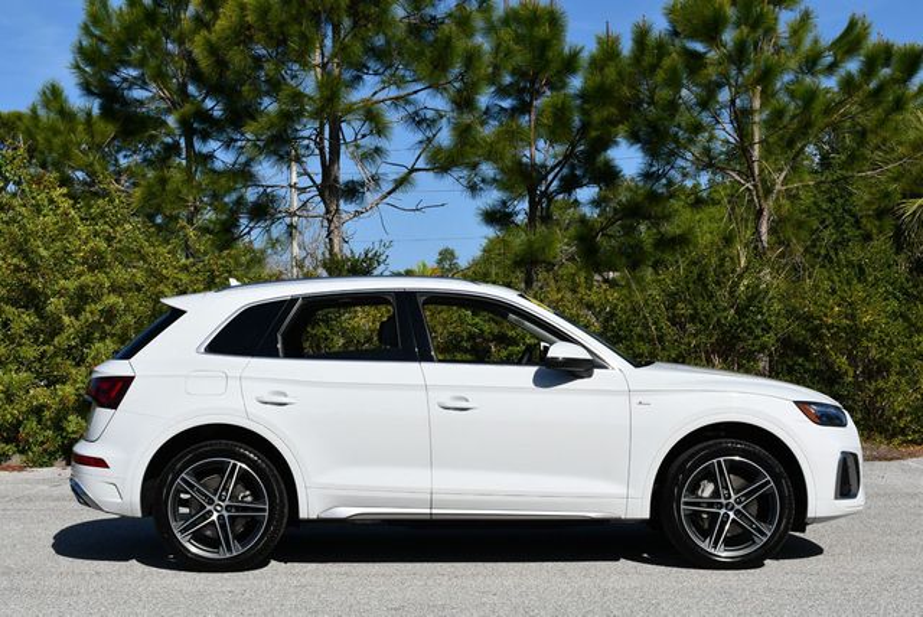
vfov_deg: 21.3
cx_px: 462
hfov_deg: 31.4
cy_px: 308
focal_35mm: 64
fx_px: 1642
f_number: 9
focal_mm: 32
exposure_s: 1/320
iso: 100
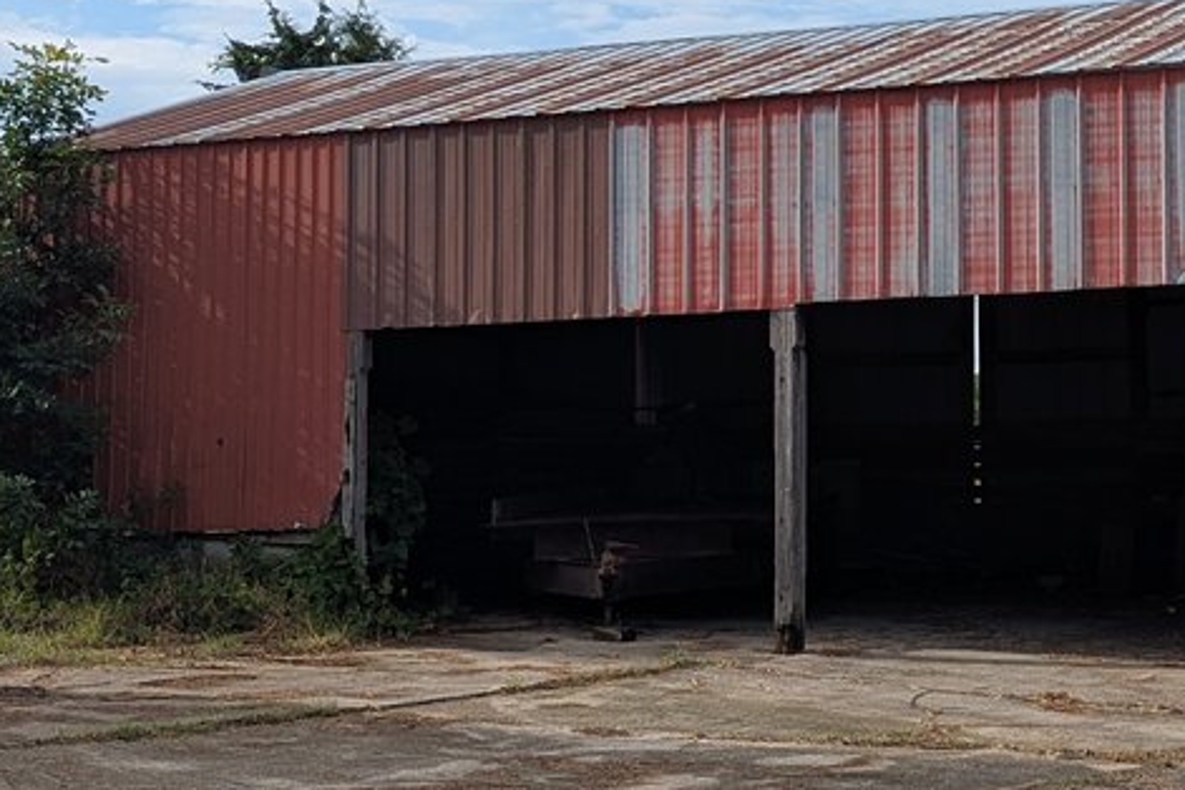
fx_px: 2633
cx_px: 1065
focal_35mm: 80
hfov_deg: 24.6
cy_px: 225
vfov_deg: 17.0
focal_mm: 6.81
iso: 47
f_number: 1.85
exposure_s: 1/2096
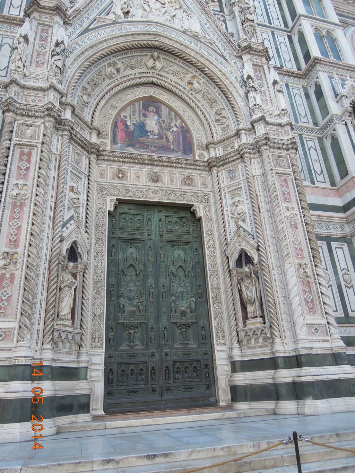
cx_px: 178
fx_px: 328
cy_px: 236
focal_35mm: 24
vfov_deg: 71.6
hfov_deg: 56.8
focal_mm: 4.3
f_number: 2.2
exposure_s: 1/640
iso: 160
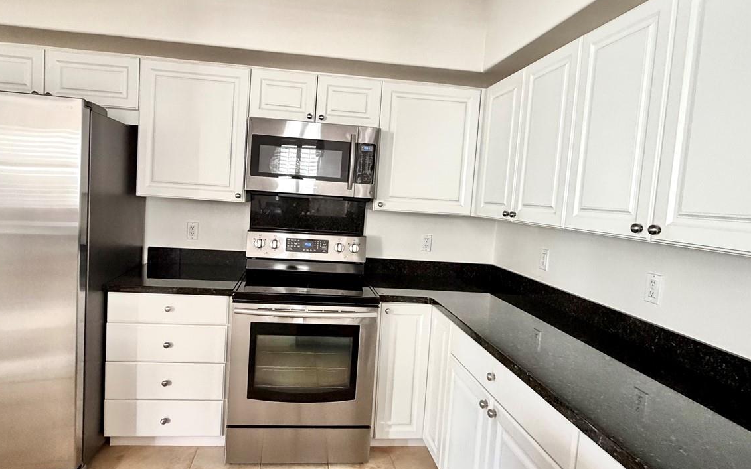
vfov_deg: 57.3
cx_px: 343
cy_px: 223
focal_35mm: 21
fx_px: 430
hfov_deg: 82.1
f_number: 2.2
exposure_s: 1/67
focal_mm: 2.22
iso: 320
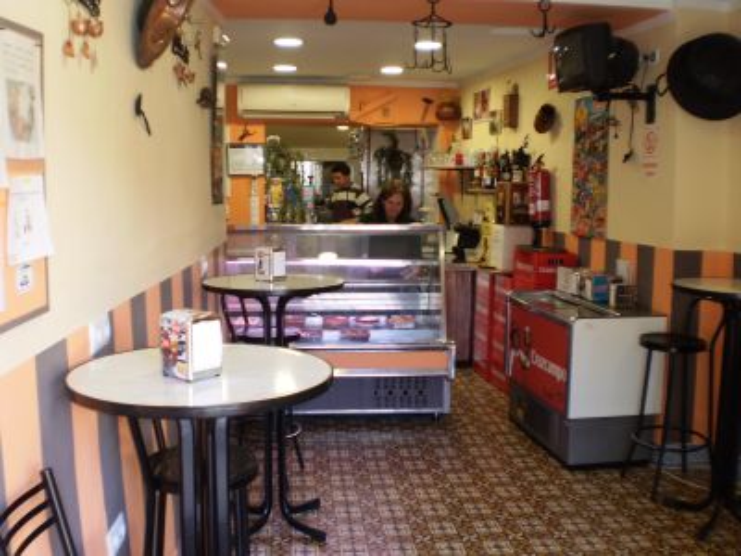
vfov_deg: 39.7
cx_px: 370
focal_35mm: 36
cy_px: 278
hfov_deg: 51.4
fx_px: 771
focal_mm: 6.3
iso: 125
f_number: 3.1
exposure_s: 1/30
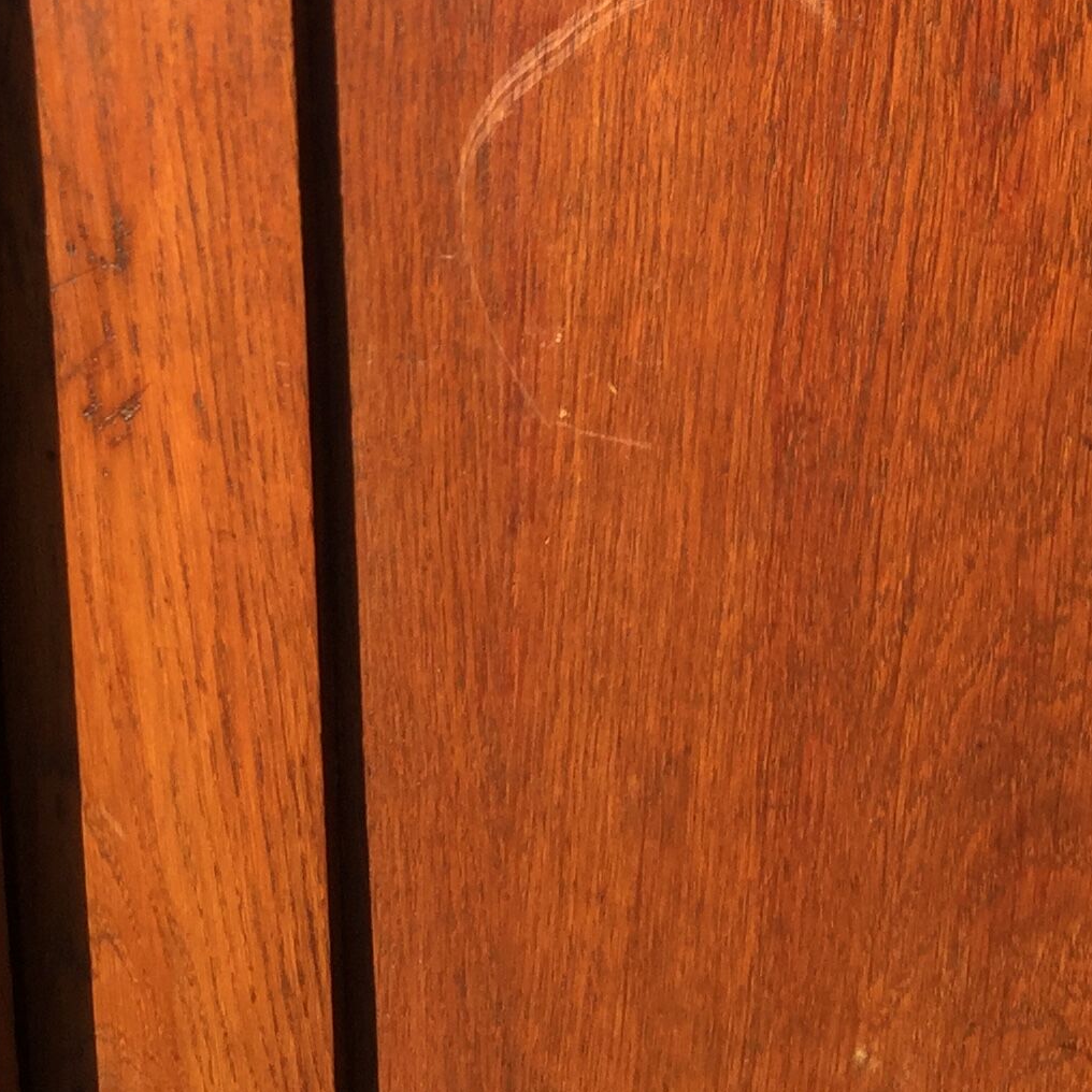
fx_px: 3141
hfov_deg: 19.7
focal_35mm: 88
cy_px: -107
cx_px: 592
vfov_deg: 18.9
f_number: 2.4
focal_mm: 3.3
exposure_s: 1/418
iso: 25
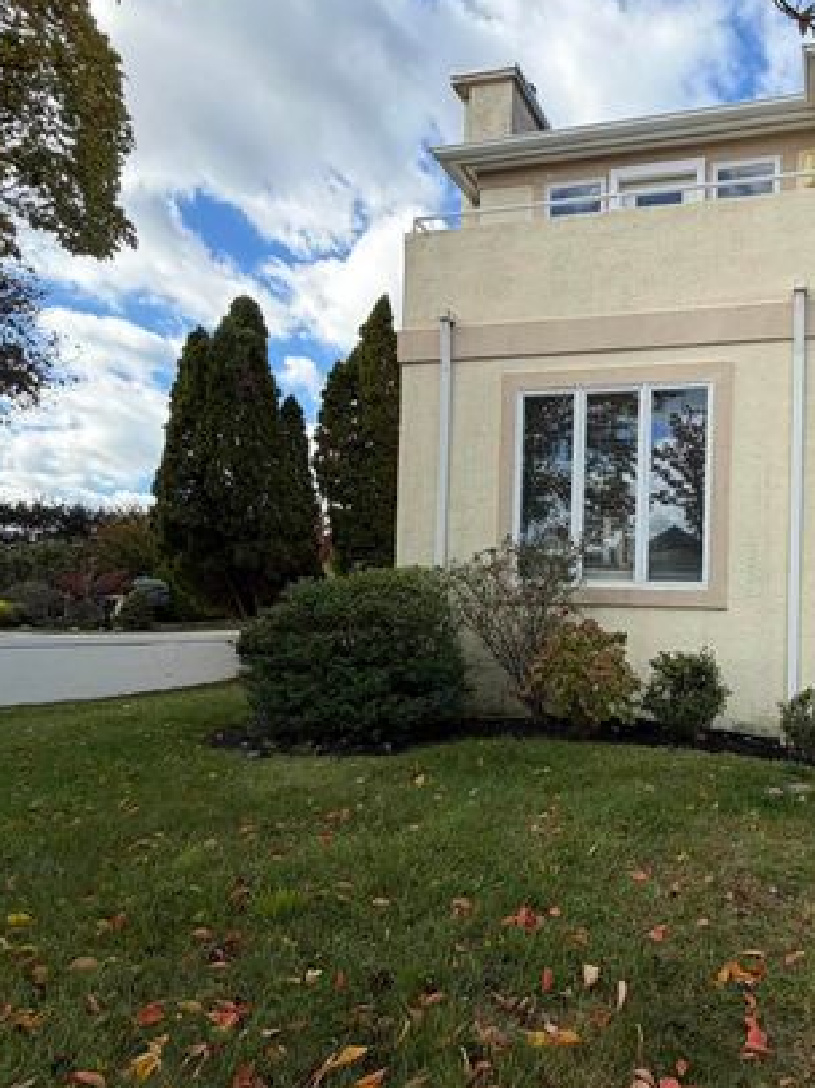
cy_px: 610
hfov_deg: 55.2
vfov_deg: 73.7
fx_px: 723
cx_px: 638
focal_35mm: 23
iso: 40
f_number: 2.2
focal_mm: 2.22
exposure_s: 1/770
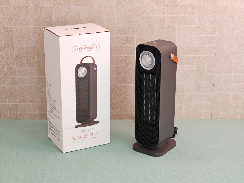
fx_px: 493
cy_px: 92
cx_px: 122
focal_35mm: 70
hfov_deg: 27.8
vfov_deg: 21.0
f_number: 2.1
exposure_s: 1/193
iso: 200
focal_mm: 16.53
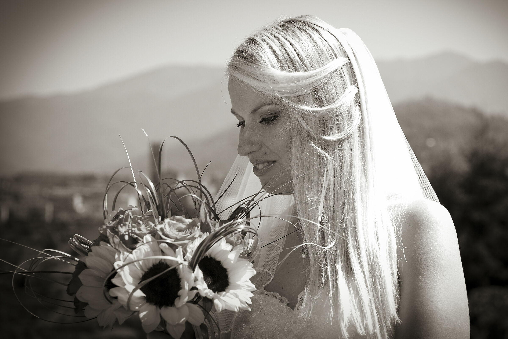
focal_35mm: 70
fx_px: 988
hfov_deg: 28.8
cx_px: 254
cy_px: 170
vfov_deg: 19.5
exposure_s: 1/3200
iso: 1800
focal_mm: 70
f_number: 5.6
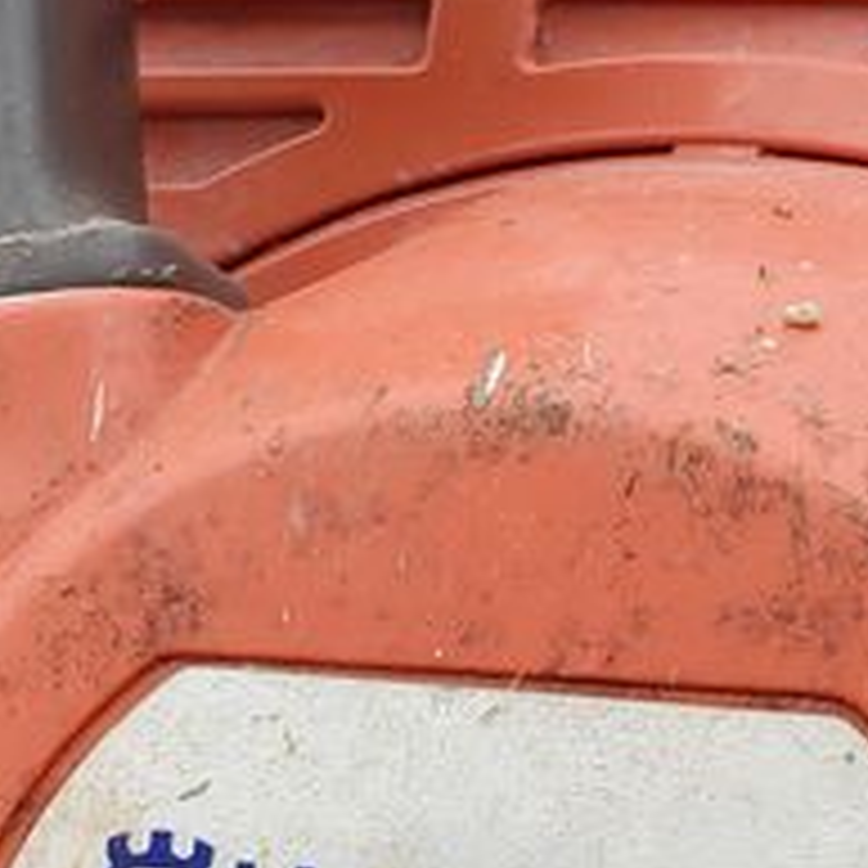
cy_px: 796
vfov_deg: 14.5
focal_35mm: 119
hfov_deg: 14.6
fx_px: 3376
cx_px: 625
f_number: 2.4
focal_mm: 4.3
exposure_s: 1/123
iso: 50
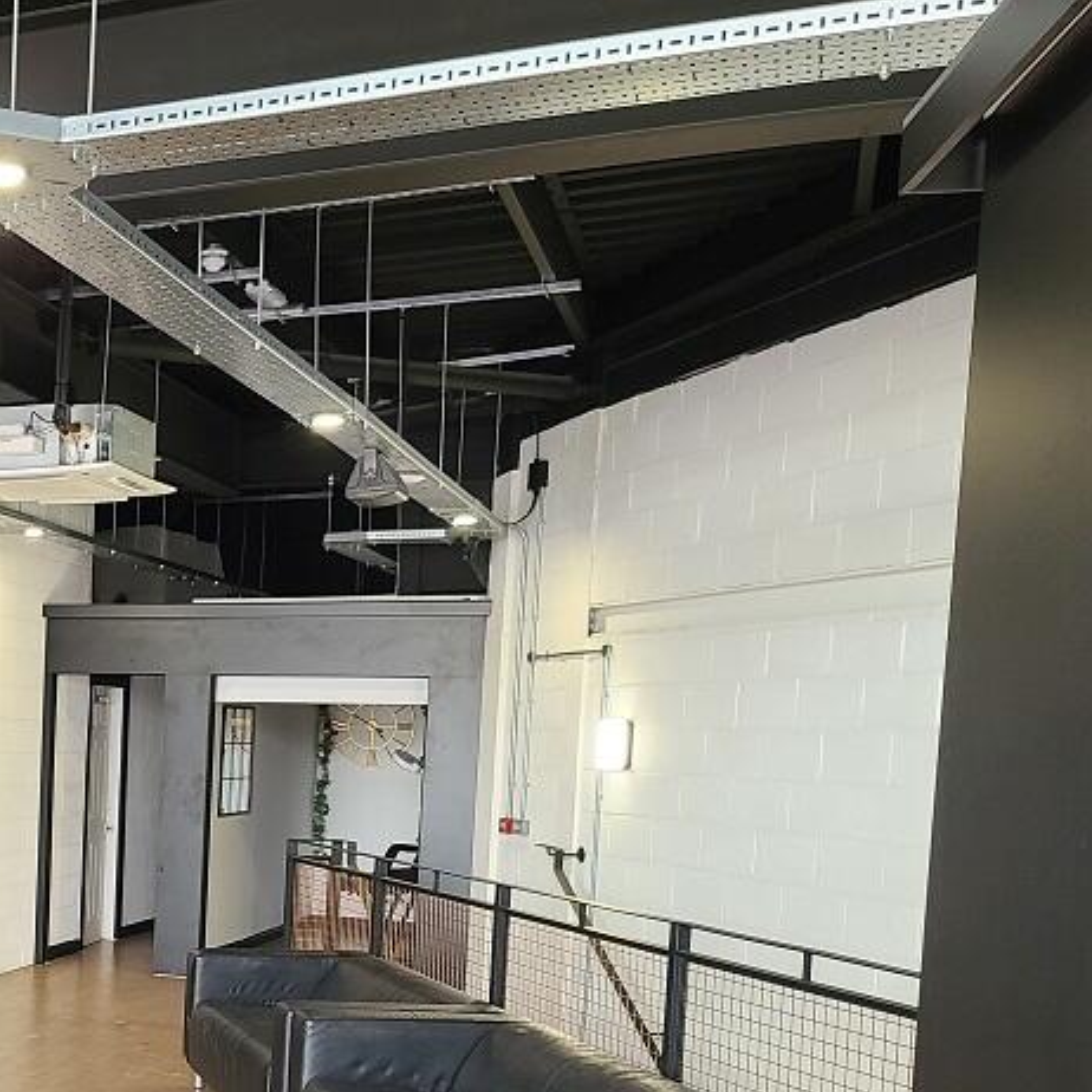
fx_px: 1749
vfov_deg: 33.7
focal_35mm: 49
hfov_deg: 30.8
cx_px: -116
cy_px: 867
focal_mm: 7
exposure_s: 1/40
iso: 200
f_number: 1.8
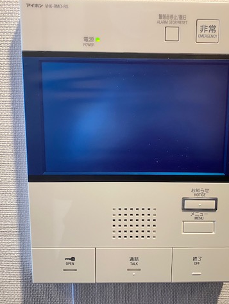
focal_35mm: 35
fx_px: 308
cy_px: 152
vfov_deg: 52.6
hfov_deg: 40.6
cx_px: 137
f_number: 1.8
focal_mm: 4.25
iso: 250
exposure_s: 1/50
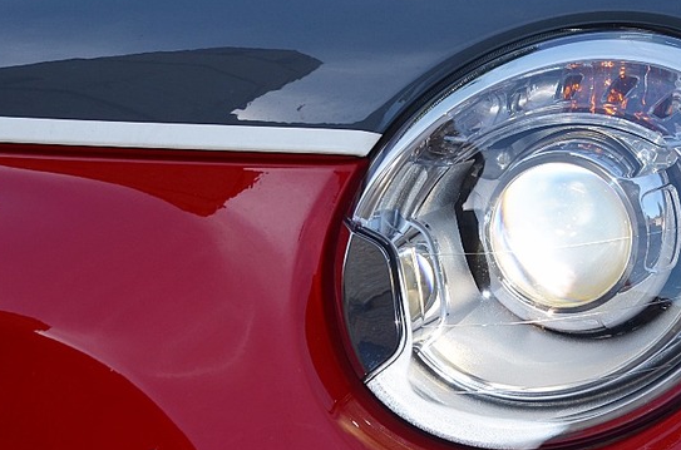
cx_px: 564
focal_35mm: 92
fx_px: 1736
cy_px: 11
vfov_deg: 14.6
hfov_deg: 21.9
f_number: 8
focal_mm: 26
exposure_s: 1/200
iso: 100
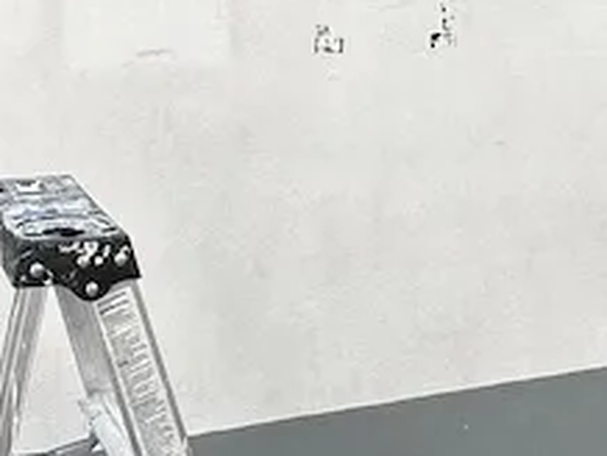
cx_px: 223
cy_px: -170
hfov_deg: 25.2
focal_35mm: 77
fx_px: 1352
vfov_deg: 17.7
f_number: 2.2
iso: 40
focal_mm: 2.22
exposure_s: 1/183
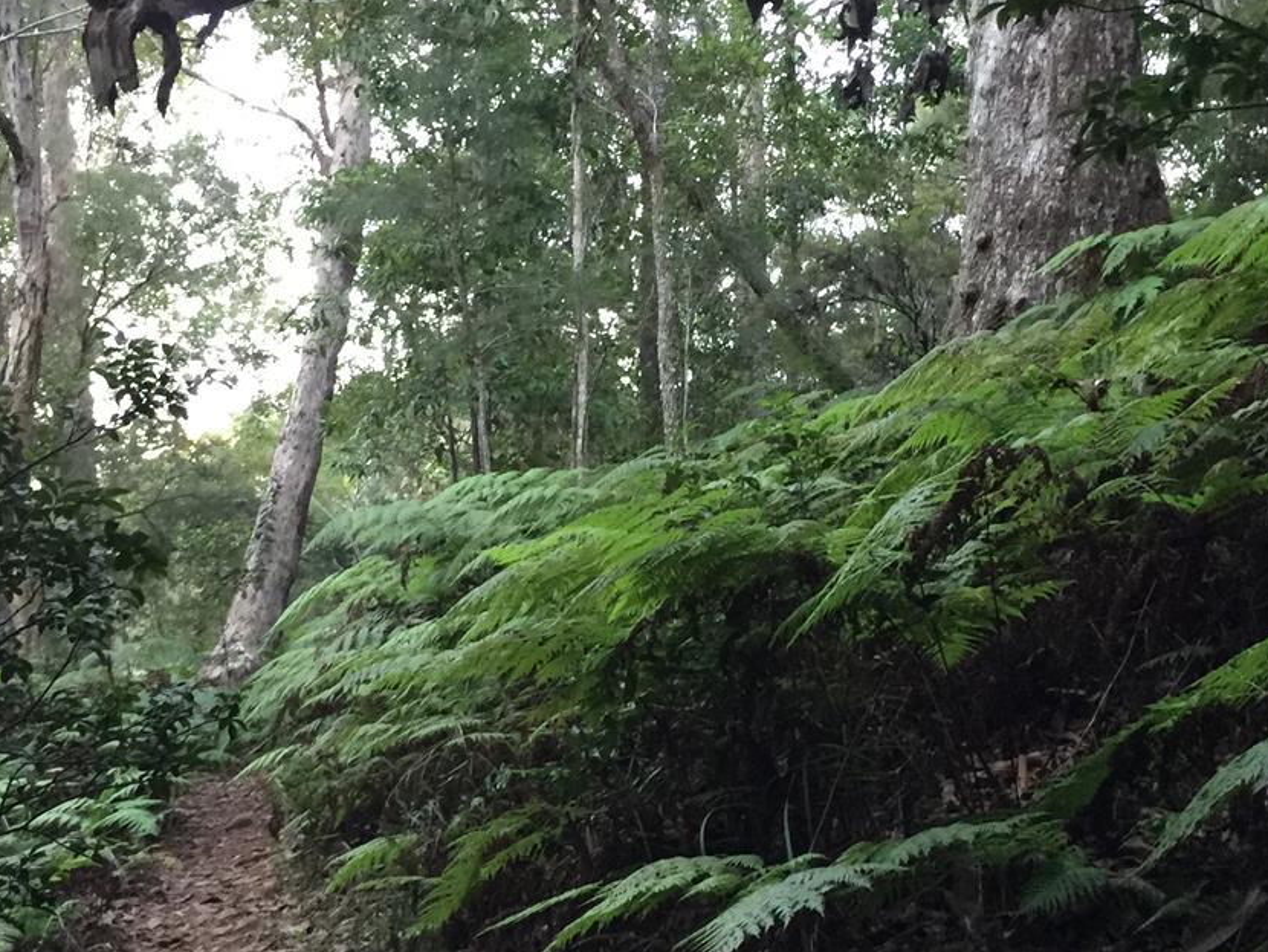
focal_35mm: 57
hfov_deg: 33.8
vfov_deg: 25.6
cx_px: 678
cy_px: 605
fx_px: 2089
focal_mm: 4.15
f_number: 2.2
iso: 125
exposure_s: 1/10
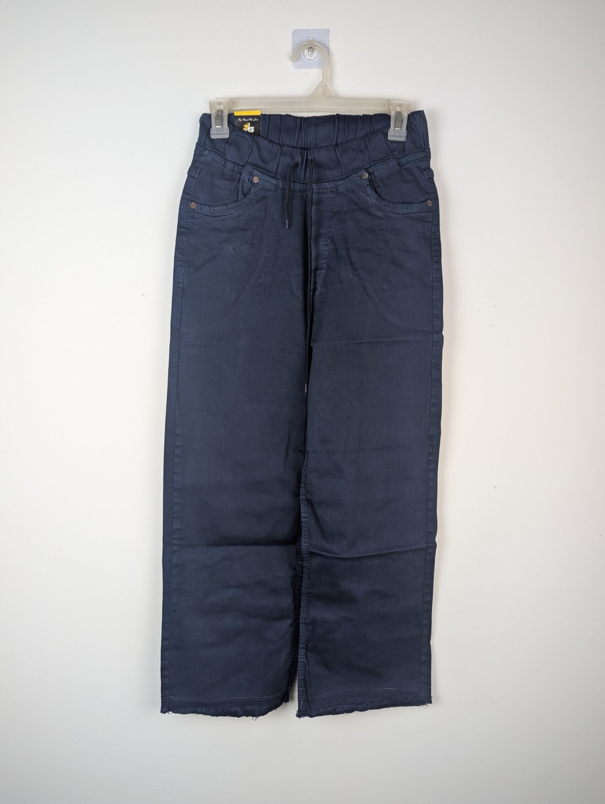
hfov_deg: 56.9
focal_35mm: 24
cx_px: 302
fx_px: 558
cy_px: 402
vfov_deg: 71.5
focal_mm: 6.81
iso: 47
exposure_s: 1/317
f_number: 1.85
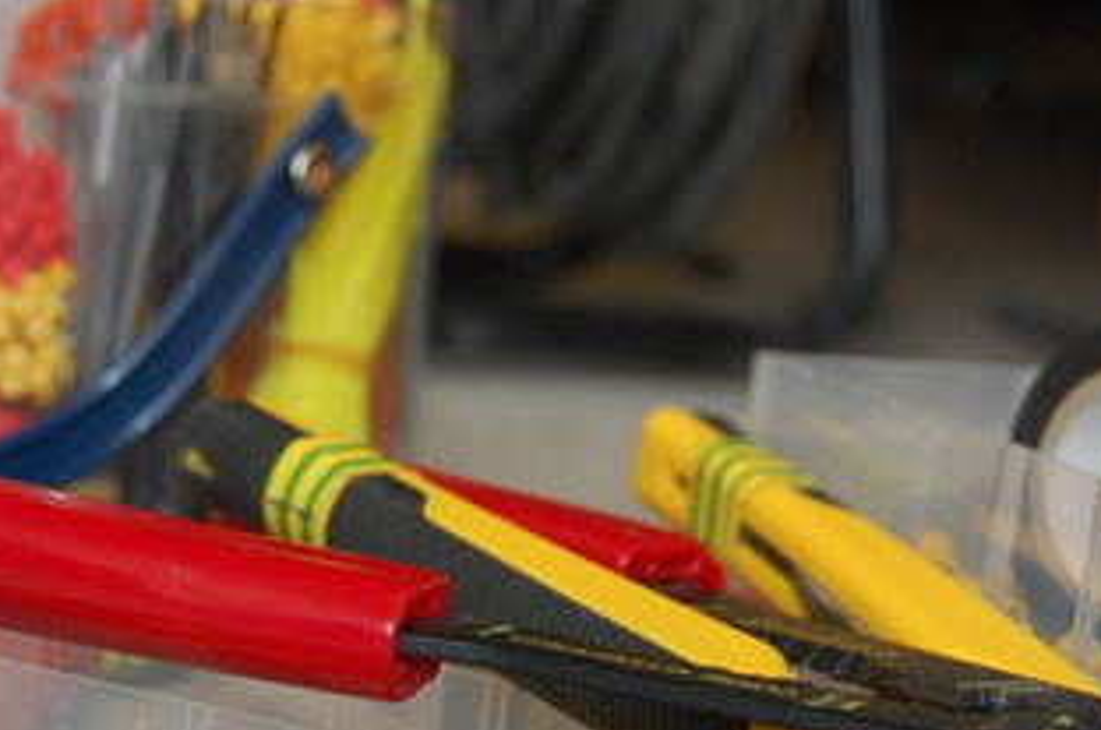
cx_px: 473
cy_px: 575
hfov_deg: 17.5
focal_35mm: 117
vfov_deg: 11.6
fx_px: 3573
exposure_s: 1/60
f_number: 5
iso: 400
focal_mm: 38
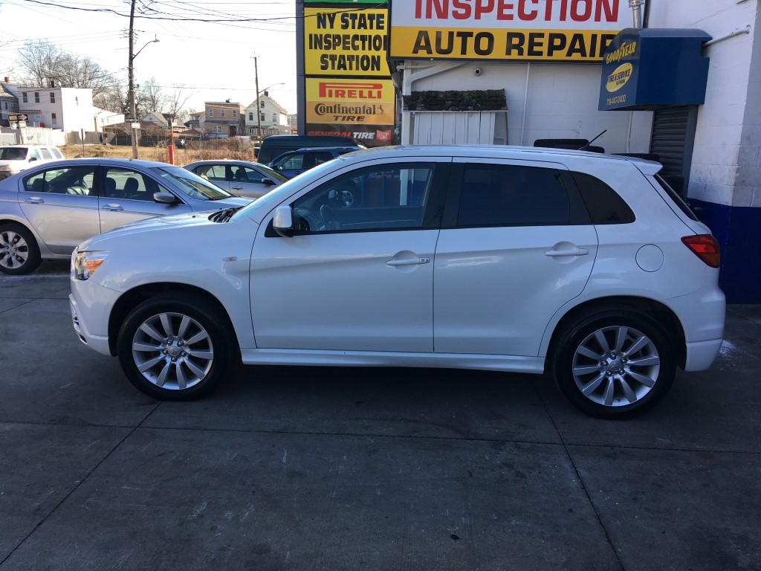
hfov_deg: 61.7
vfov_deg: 48.2
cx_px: 380
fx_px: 638
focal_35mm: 29
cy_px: 286
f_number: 2.2
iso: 25
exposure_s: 1/396
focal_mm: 4.15
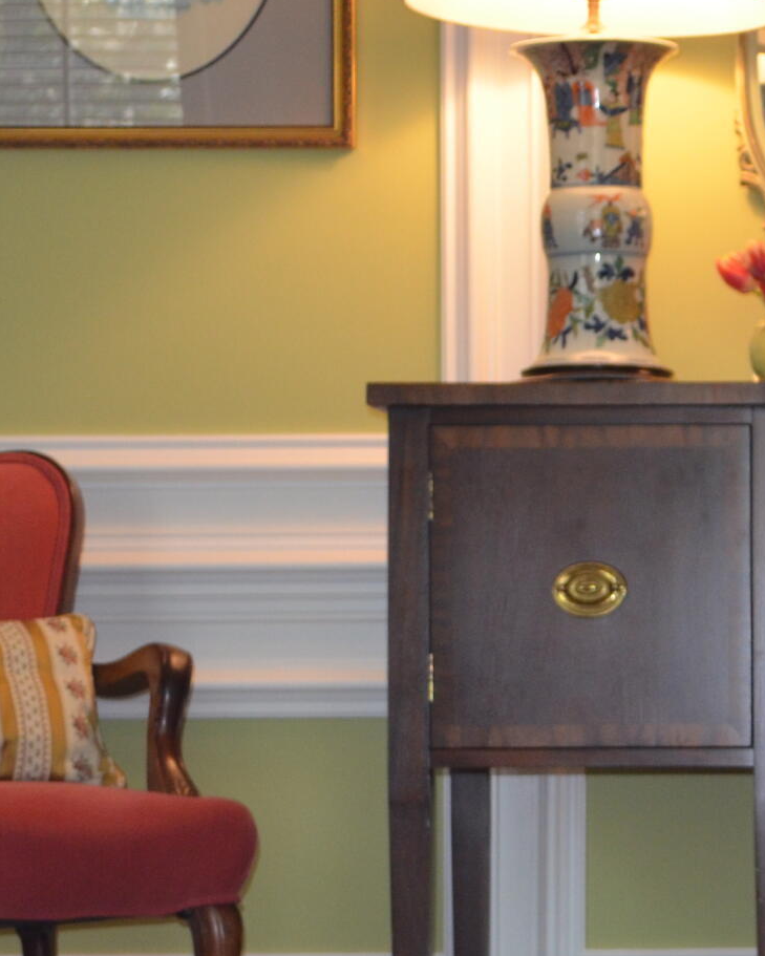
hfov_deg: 10.1
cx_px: 1135
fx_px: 4188
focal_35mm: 148
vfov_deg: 13.0
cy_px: 608
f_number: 4.8
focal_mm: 32
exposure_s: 1/60
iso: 560
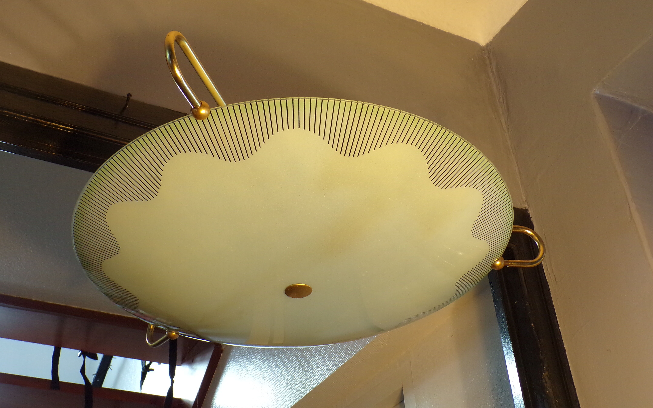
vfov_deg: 30.5
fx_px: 747
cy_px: 182
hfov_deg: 47.2
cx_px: 313
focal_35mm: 42
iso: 200
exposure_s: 1/18
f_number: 3.3
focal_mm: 6.6
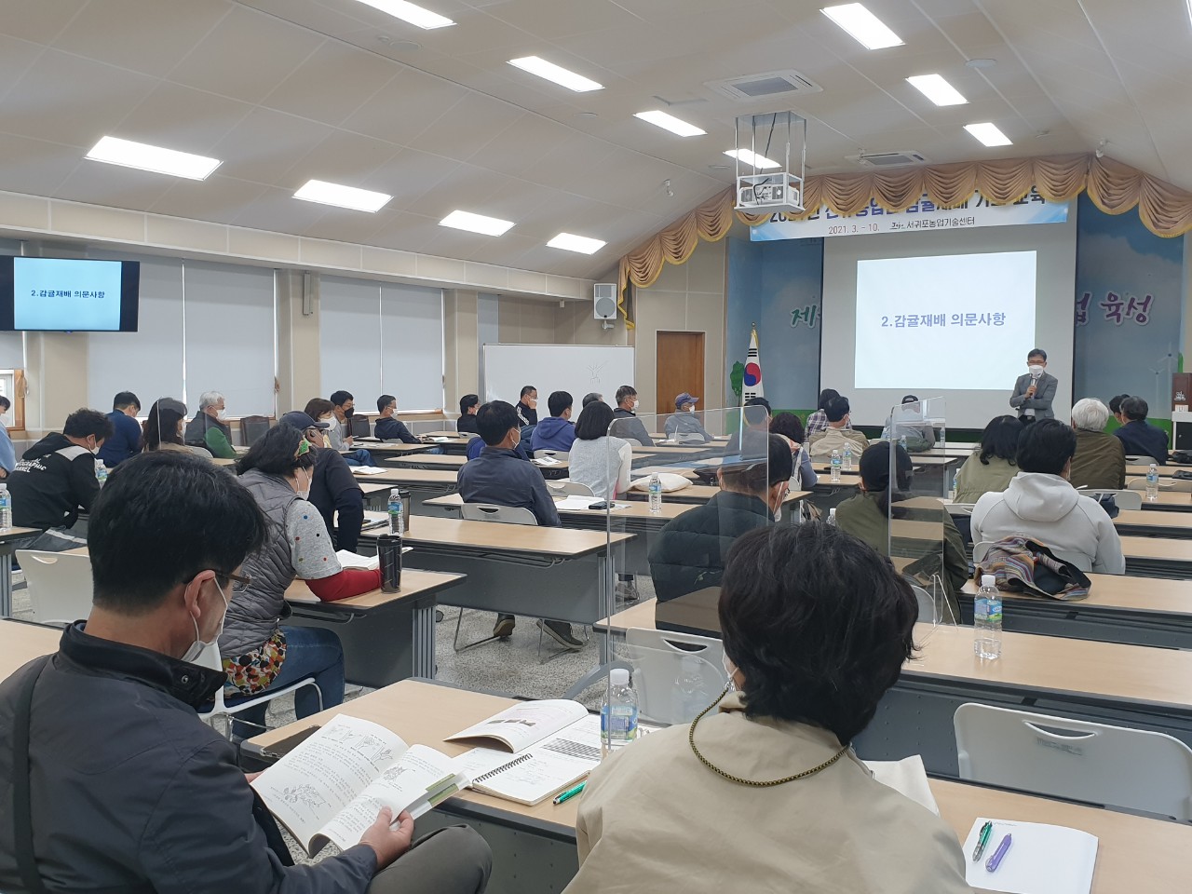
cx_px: 596
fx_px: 895
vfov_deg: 53.1
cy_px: 447
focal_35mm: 26
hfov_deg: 67.3
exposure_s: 1/60.2
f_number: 2.4
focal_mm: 4.3
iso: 100
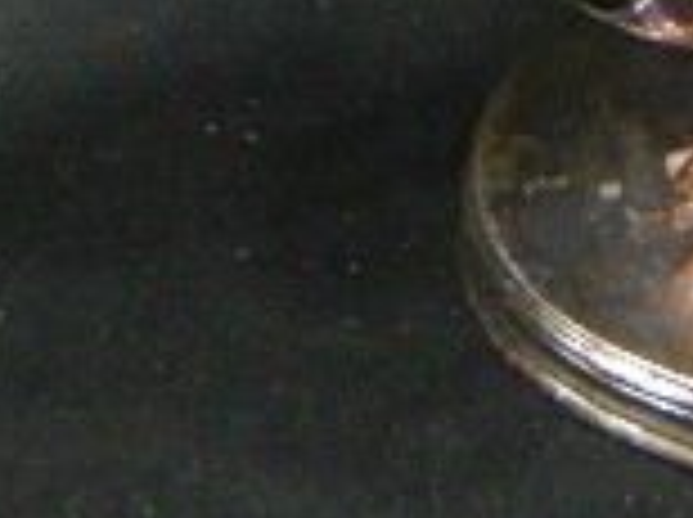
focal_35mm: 220
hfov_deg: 8.8
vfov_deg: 6.4
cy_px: -802
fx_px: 4397
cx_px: 1058
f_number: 3.9
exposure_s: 1/10
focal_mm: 5.9
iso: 400
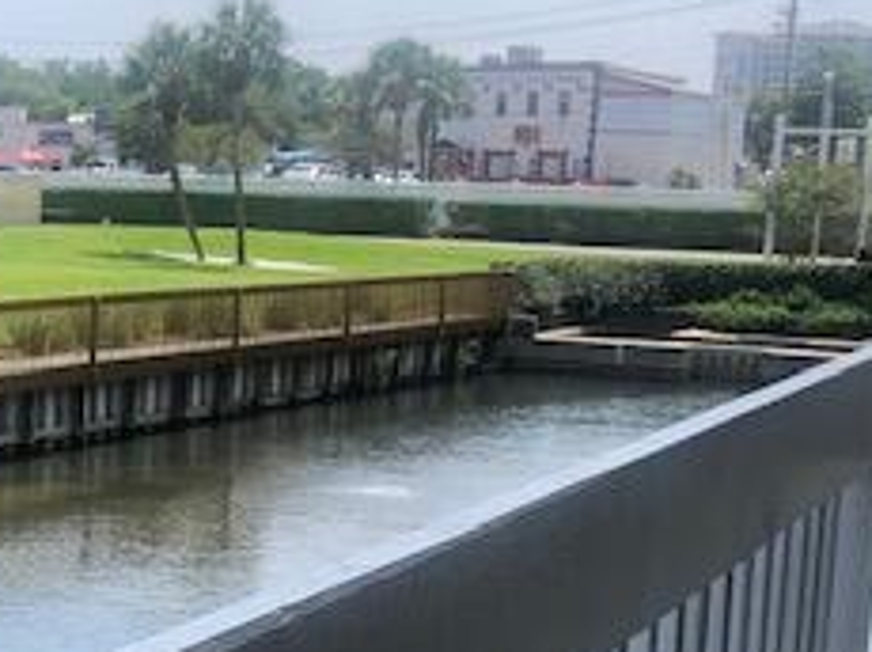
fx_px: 1963
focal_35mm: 78
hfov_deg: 23.3
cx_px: -118
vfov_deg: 18.7
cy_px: 527
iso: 20
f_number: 1.8
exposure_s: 1/1621
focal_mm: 4
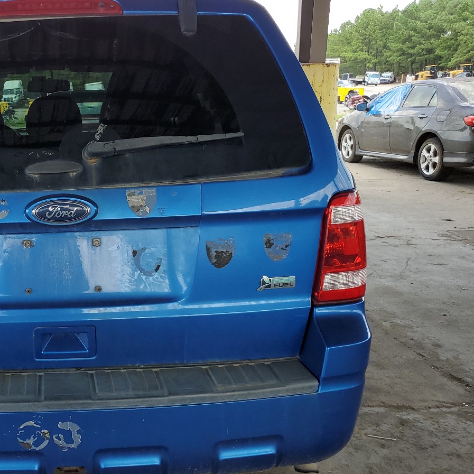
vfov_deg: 40.9
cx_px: 72
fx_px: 635
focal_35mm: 41
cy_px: 231
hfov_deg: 38.8
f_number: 1.5
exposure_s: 1/400
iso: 50
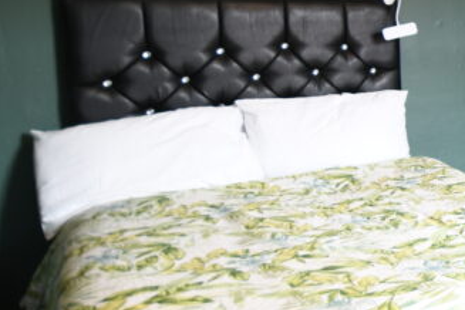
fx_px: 607
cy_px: 48
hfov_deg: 28.7
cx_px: 681
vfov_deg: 27.9
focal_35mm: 47
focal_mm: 10
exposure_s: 1/5
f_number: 3.5
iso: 100
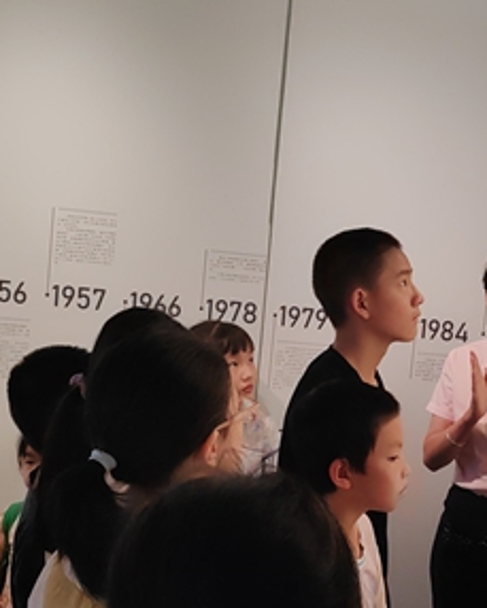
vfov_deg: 31.9
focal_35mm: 59
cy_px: 347
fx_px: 1062
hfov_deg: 25.2
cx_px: 417
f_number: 2.4
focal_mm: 6.12
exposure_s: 1/100
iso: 500
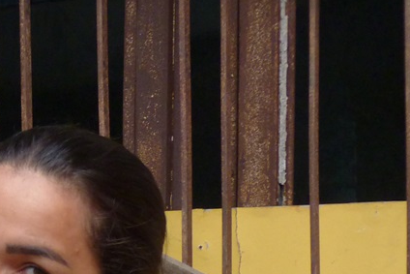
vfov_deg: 10.6
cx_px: -161
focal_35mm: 124
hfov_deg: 15.5
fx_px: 1413
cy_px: 451
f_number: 3.1
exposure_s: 1/60
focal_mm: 7.1
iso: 160
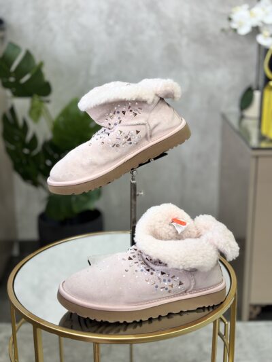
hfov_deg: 28.0
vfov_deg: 36.8
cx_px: 136
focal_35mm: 52
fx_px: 545
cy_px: 181
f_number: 1.6
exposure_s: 1/50
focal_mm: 5.96
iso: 40
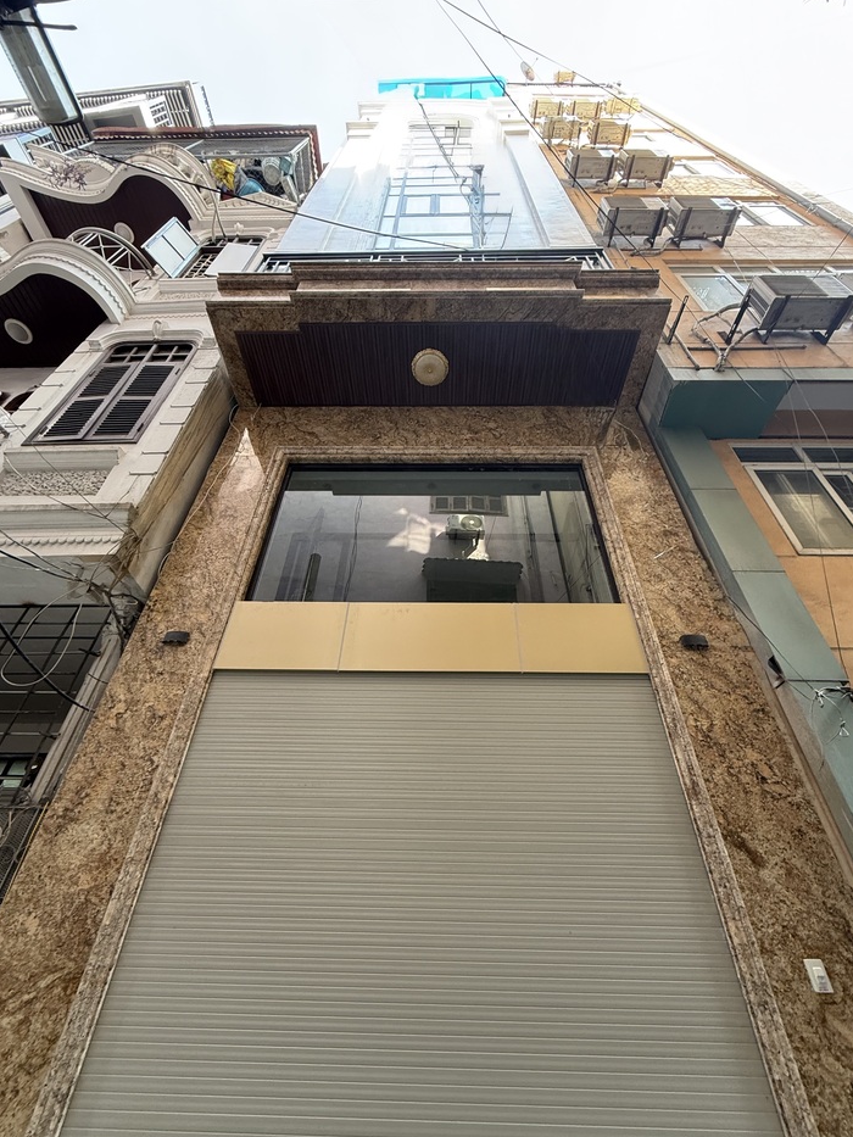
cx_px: 430
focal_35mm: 15
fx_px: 493
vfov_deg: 98.0
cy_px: 606
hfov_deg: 81.8
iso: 200
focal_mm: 2.22
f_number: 2.2
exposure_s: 1/99
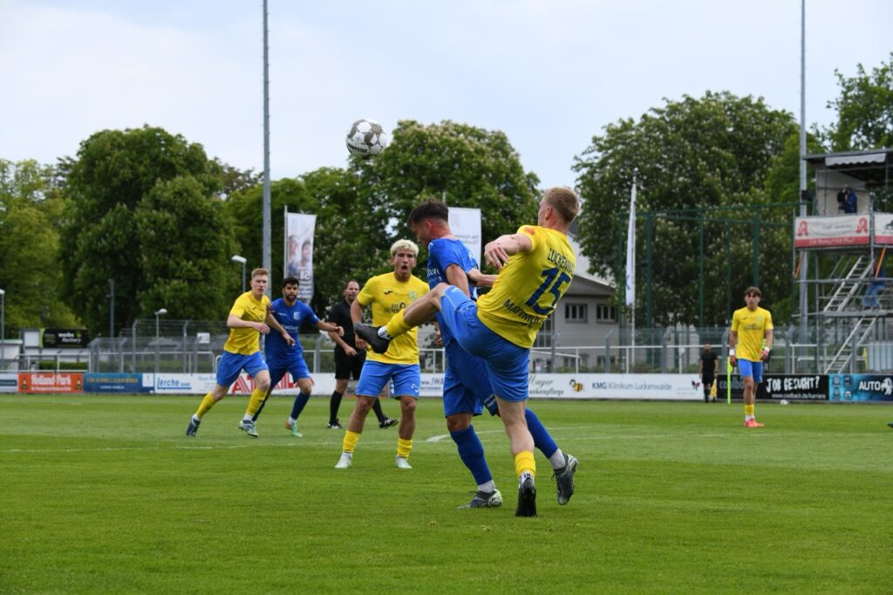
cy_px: 298
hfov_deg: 18.6
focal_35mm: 110
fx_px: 2728
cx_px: 446
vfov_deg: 12.4
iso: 1250
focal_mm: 110
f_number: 7.1
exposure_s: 1/2000
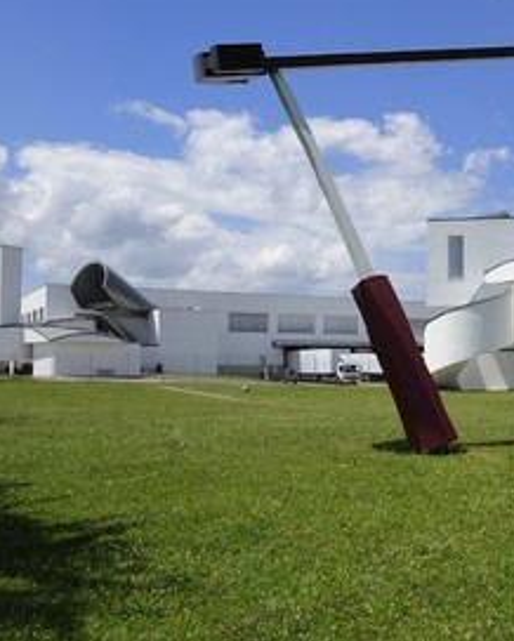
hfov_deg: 34.0
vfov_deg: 43.8
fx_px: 798
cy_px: 313
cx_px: 453
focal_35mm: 42
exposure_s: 1/160
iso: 200
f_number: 16
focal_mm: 29
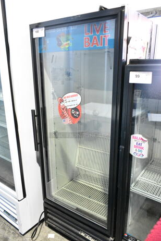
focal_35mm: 28
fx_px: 187
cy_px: 124
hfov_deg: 46.5
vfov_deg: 65.4
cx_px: 80
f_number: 5.6
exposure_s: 1/200
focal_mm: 18
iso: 6400
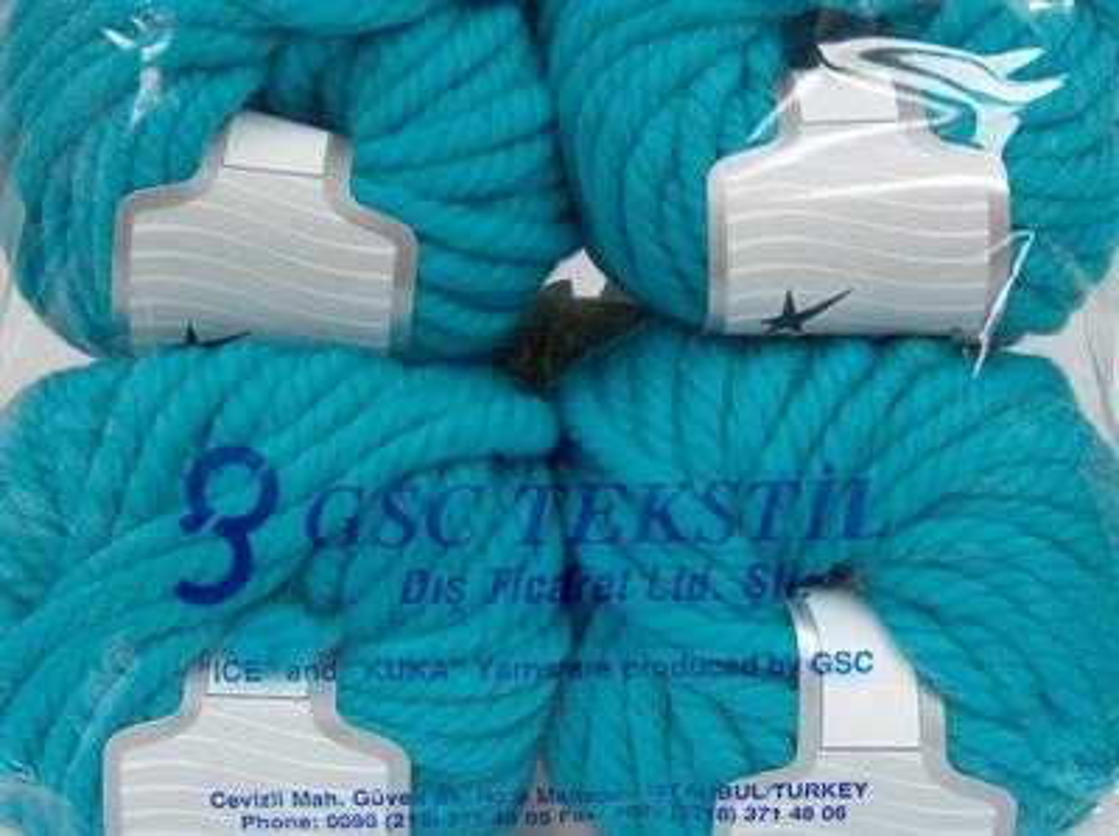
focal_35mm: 52
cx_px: 560
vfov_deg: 28.0
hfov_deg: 36.9
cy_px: 418
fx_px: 1679
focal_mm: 10.64
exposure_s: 1/73.3
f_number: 2.8
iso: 200
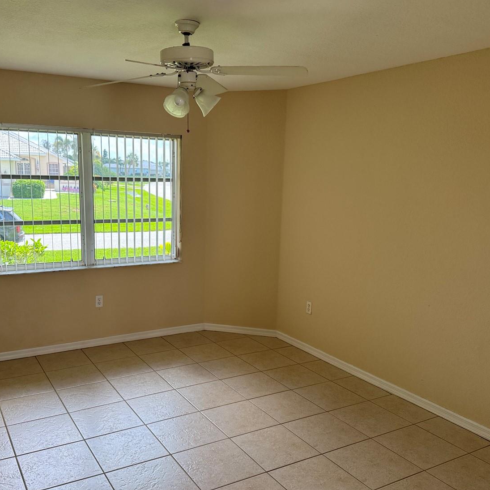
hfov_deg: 52.3
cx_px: 209
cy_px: 261
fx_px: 496
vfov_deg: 52.5
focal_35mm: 31
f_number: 1.78
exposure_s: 1/194
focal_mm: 6.76
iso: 80
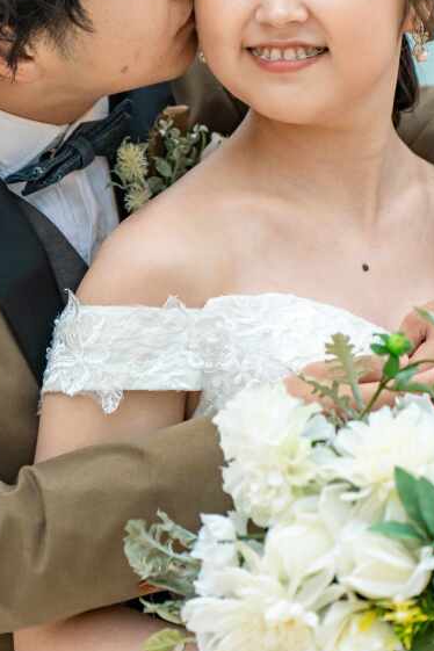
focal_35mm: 321
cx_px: 204
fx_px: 5804
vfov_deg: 6.4
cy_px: 158
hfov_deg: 4.3
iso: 500
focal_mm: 150
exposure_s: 1/800
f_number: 2.8
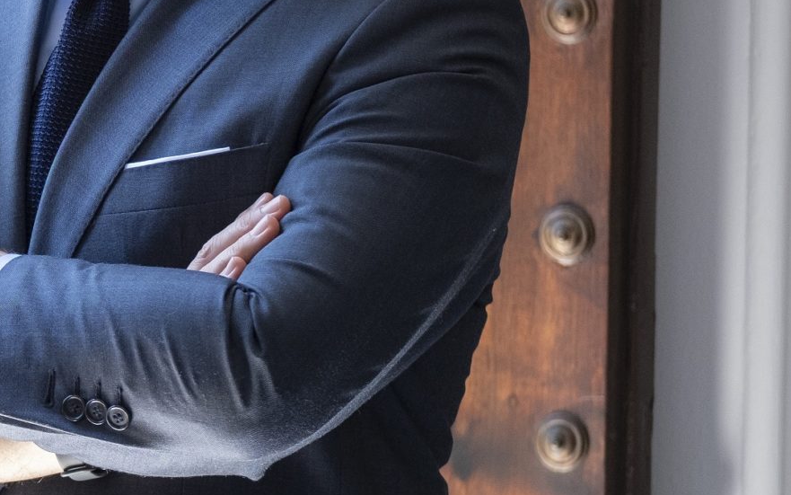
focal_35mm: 222
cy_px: 31
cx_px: -73
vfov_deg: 5.9
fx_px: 4787
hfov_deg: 9.4
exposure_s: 1/200
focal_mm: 50
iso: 800
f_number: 2.8
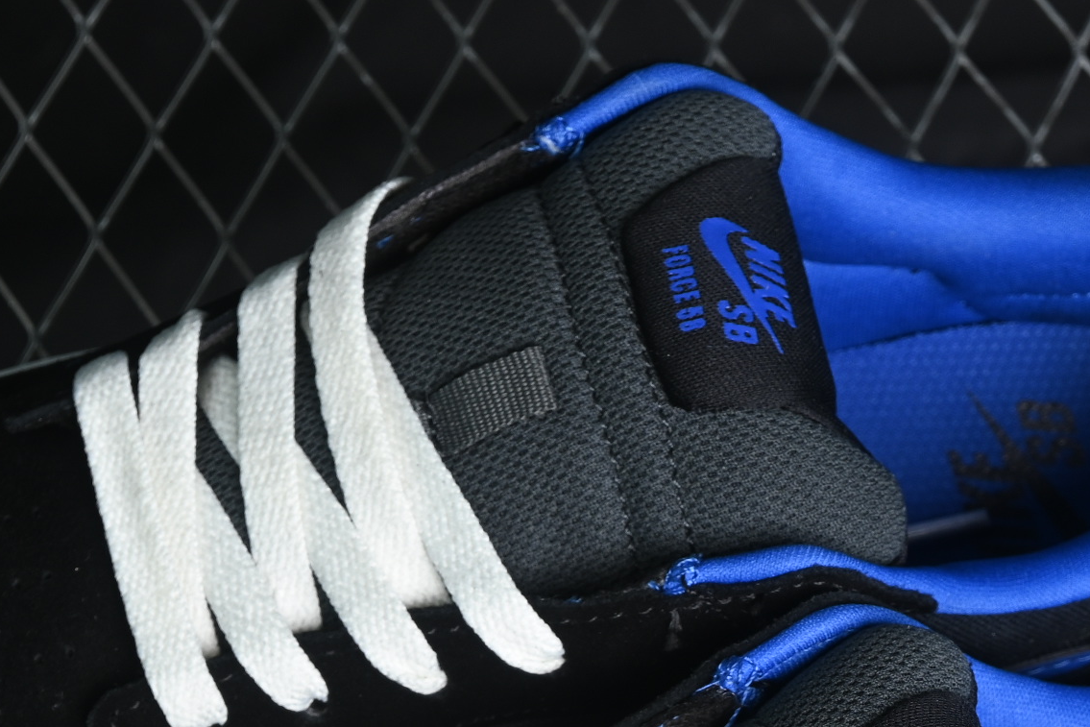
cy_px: 883
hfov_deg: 11.2
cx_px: 540
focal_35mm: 184
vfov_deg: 7.4
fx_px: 5571
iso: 160
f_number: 6.3
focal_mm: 50
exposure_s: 1/50
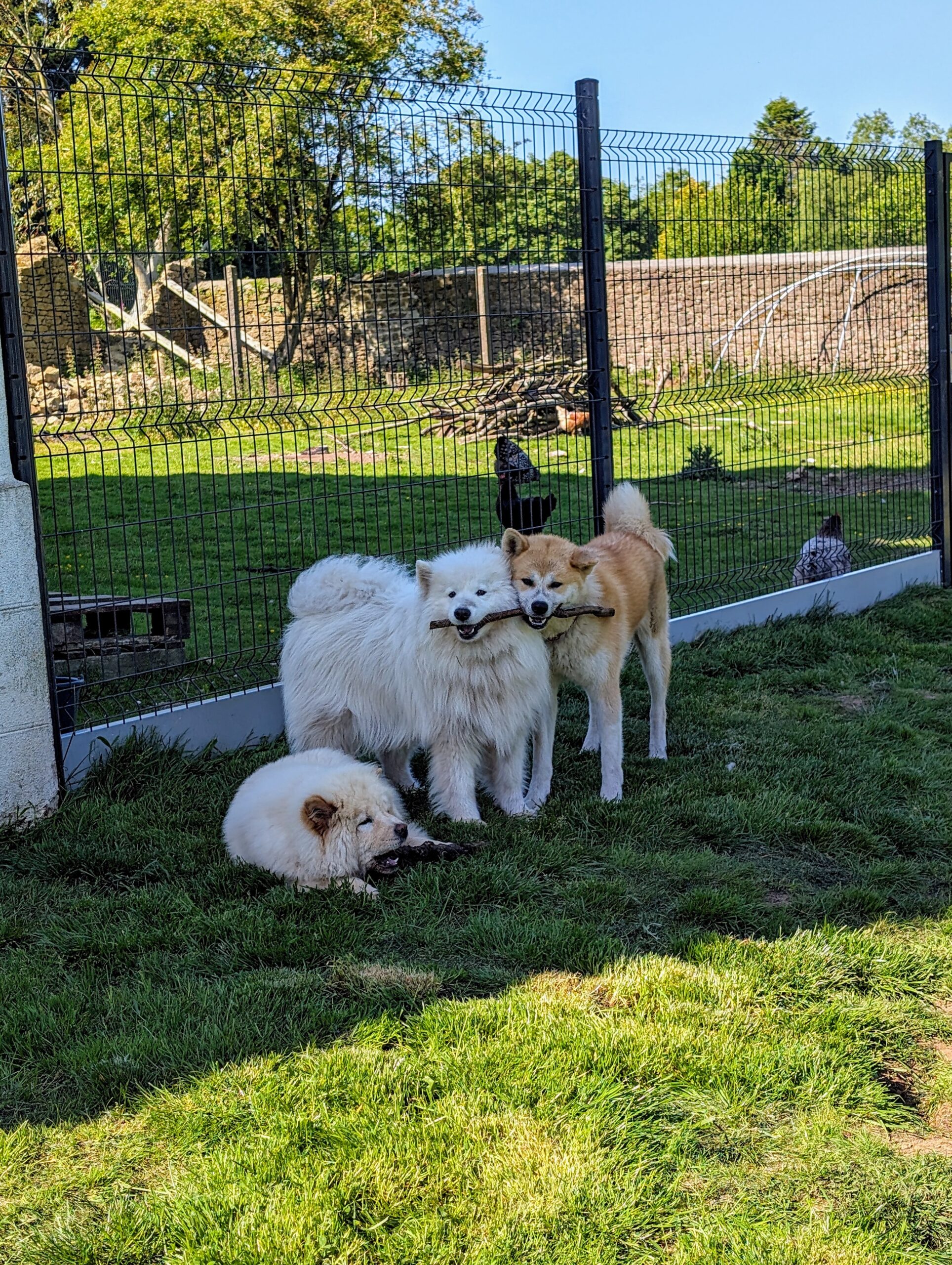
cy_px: 632
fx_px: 1792
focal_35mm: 49
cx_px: 476
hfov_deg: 29.8
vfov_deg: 38.9
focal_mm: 6.9
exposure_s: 1/569
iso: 18
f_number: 1.68
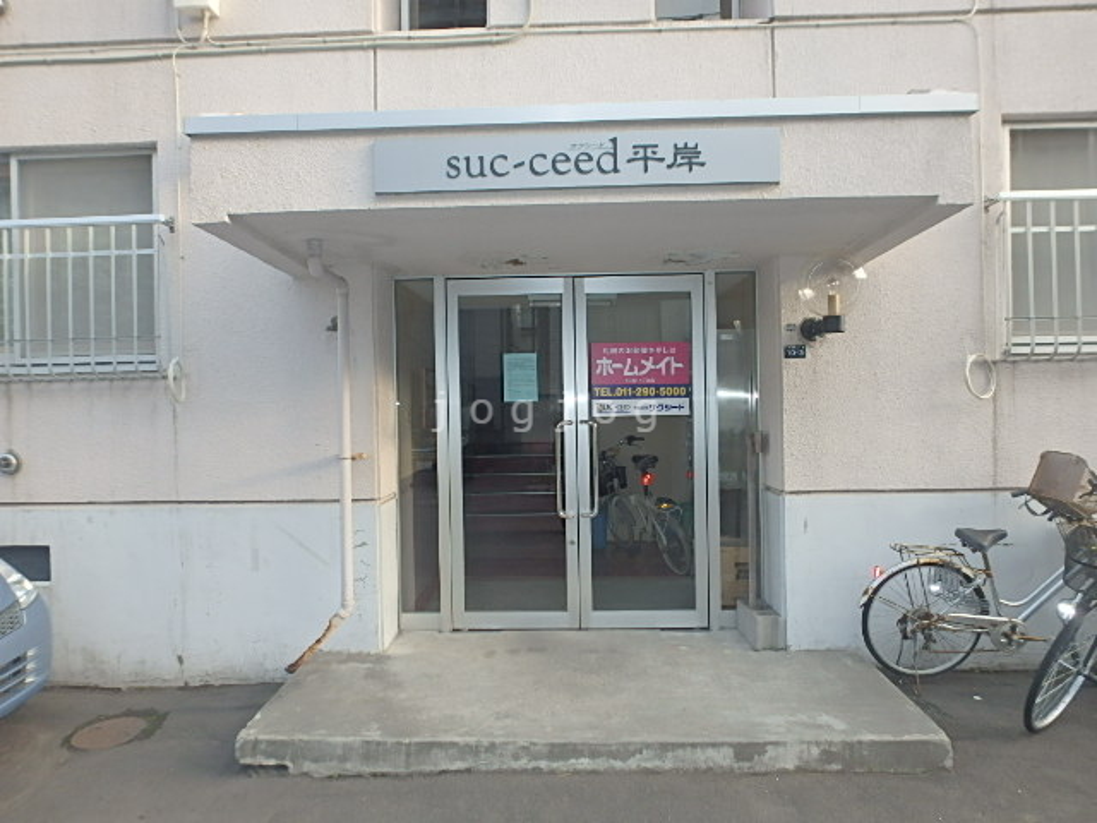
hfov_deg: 79.0
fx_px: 666
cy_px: 412
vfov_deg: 63.4
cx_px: 548
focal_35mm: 21
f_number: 3.5
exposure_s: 1/125
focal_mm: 3.7
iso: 125
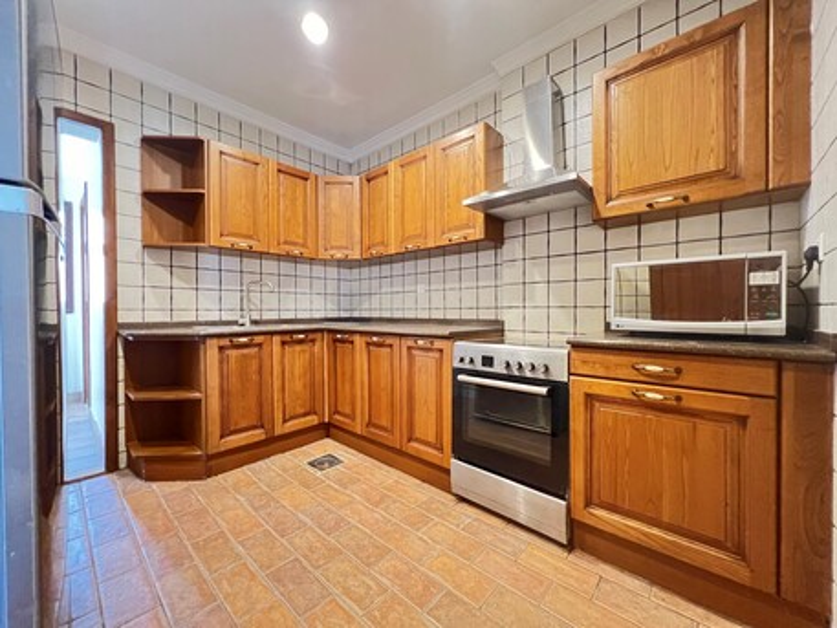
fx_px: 314
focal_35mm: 13
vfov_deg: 89.9
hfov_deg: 106.2
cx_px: 418
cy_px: 314
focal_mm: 1.57
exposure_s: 1/25
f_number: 1.8
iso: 1250
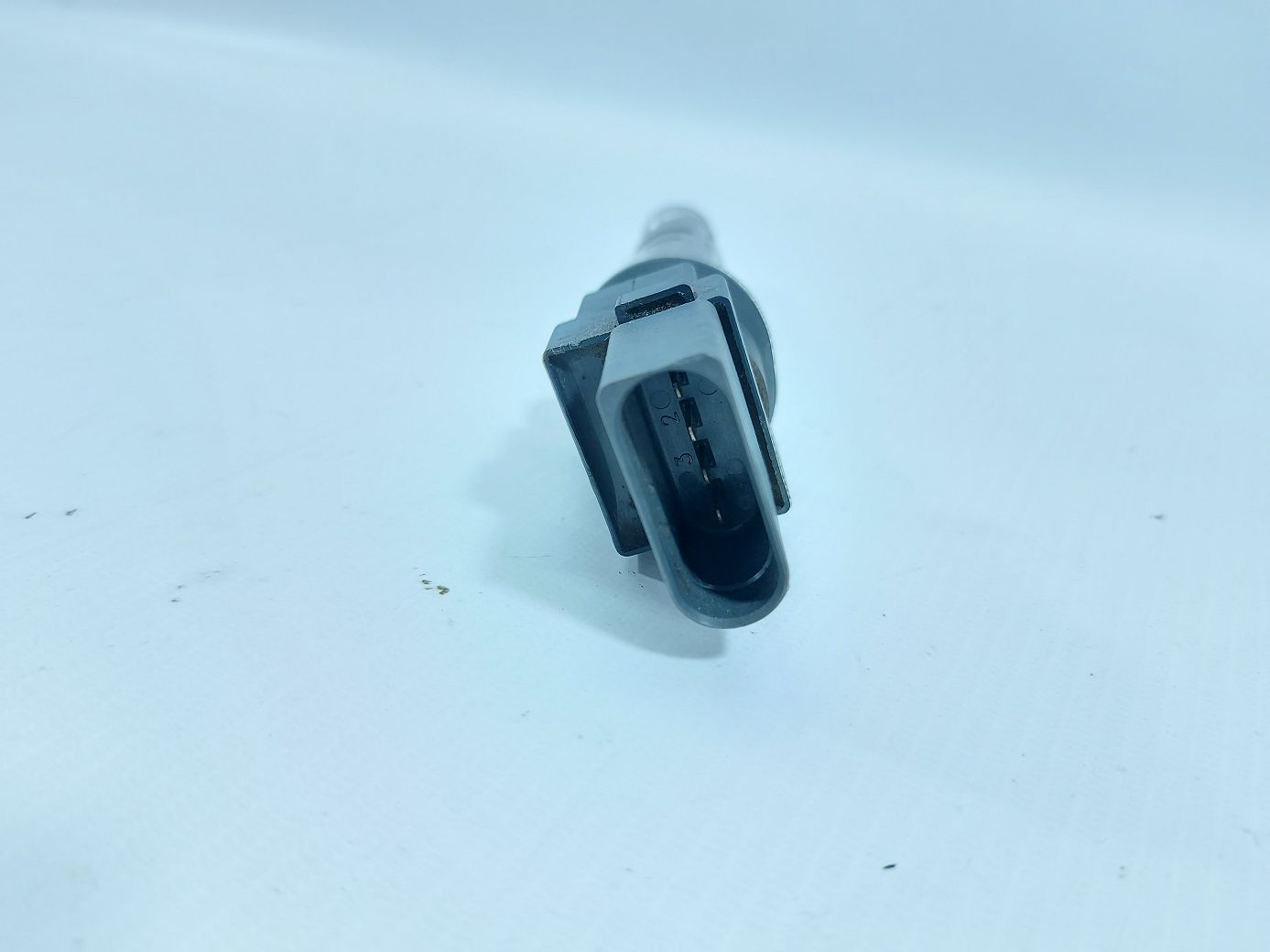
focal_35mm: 24
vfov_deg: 56.8
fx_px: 880
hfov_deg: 71.6
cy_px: 476
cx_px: 635
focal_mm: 5.23
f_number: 1.8
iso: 125
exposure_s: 1/50
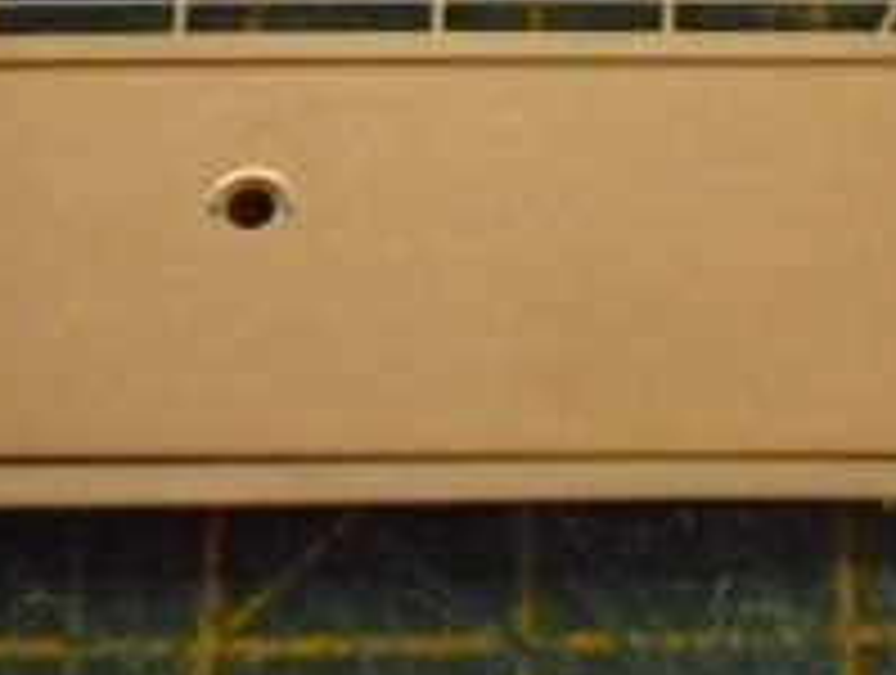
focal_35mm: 122
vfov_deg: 11.8
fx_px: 3164
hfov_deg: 15.8
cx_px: 882
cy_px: -202
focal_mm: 6.2
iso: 800
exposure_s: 1/125
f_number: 2.8
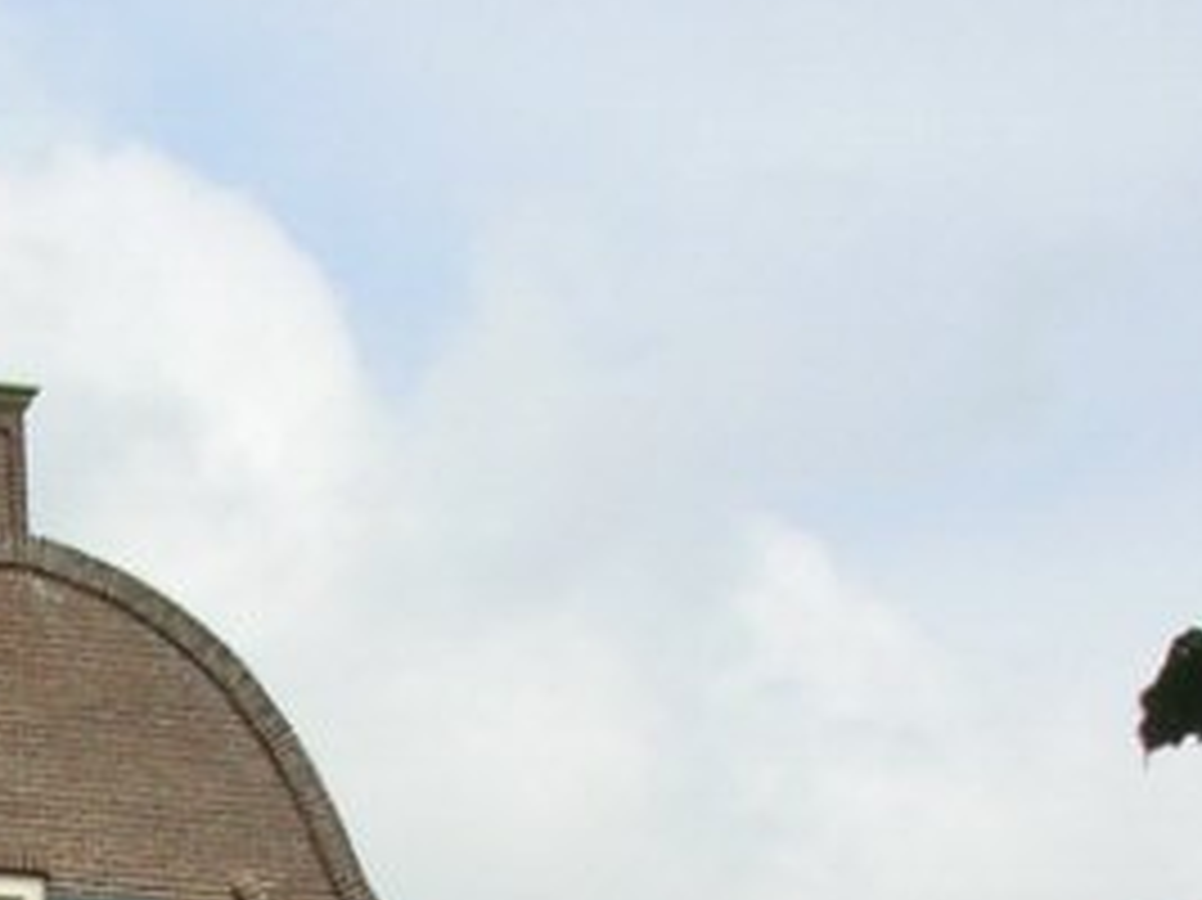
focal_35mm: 134
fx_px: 4651
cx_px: -140
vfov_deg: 10.5
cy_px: 1548
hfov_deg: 14.4
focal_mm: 5.8
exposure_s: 1/320
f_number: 5.6
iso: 50
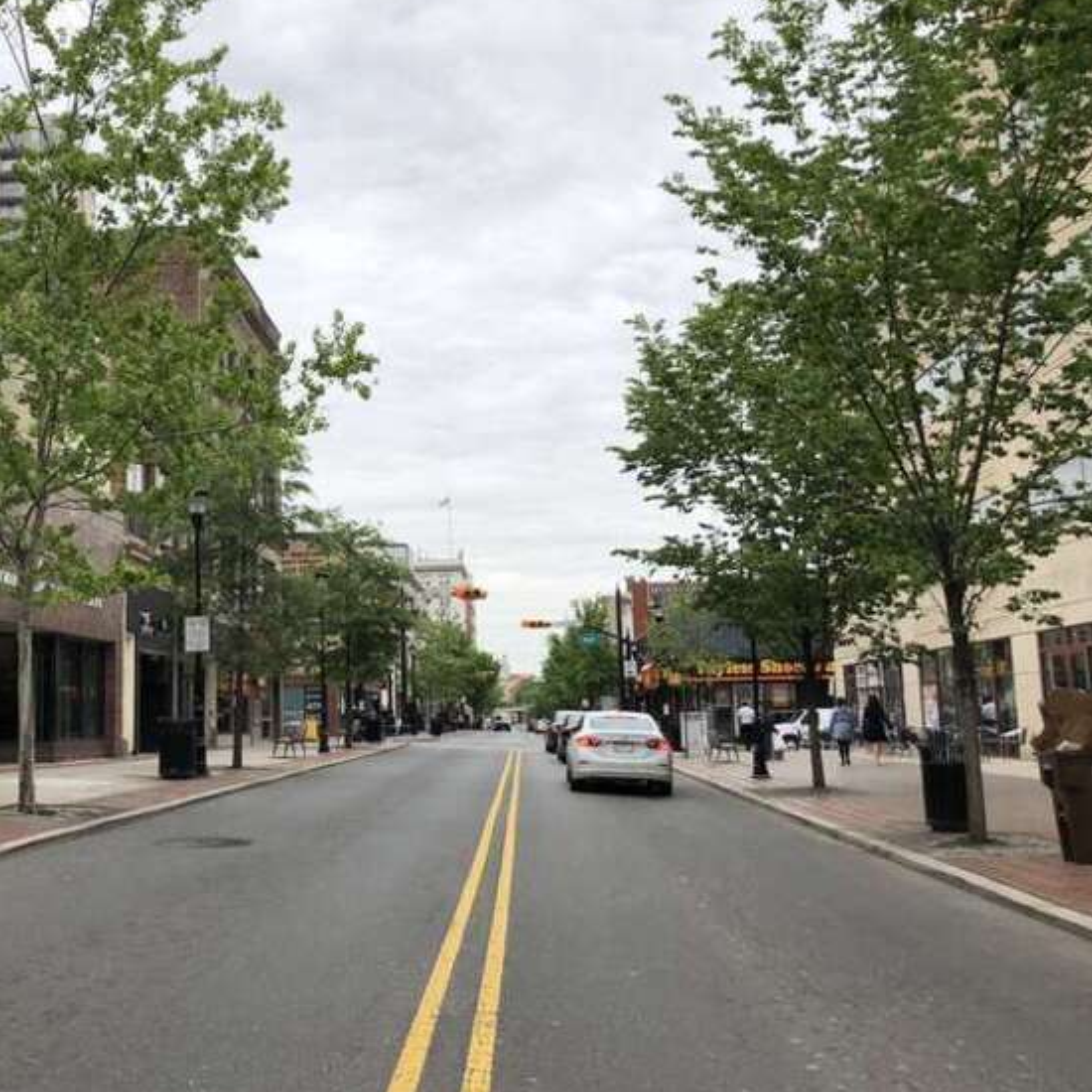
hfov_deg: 45.2
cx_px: 345
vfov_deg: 46.0
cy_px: 568
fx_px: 1285
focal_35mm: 36
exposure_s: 1/1185
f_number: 1.8
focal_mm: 4
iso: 20
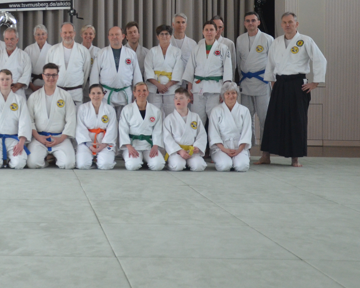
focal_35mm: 71
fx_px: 756
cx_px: 24
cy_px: 46
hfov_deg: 25.8
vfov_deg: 21.2
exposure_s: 1/320
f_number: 3.8
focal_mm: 24
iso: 1600
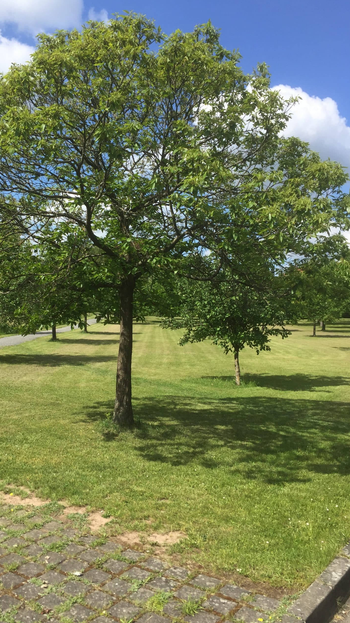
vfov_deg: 61.0
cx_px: 120
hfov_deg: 36.3
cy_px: 308
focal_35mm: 32
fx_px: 528
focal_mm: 4.15
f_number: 2.2
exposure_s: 1/1522
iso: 32
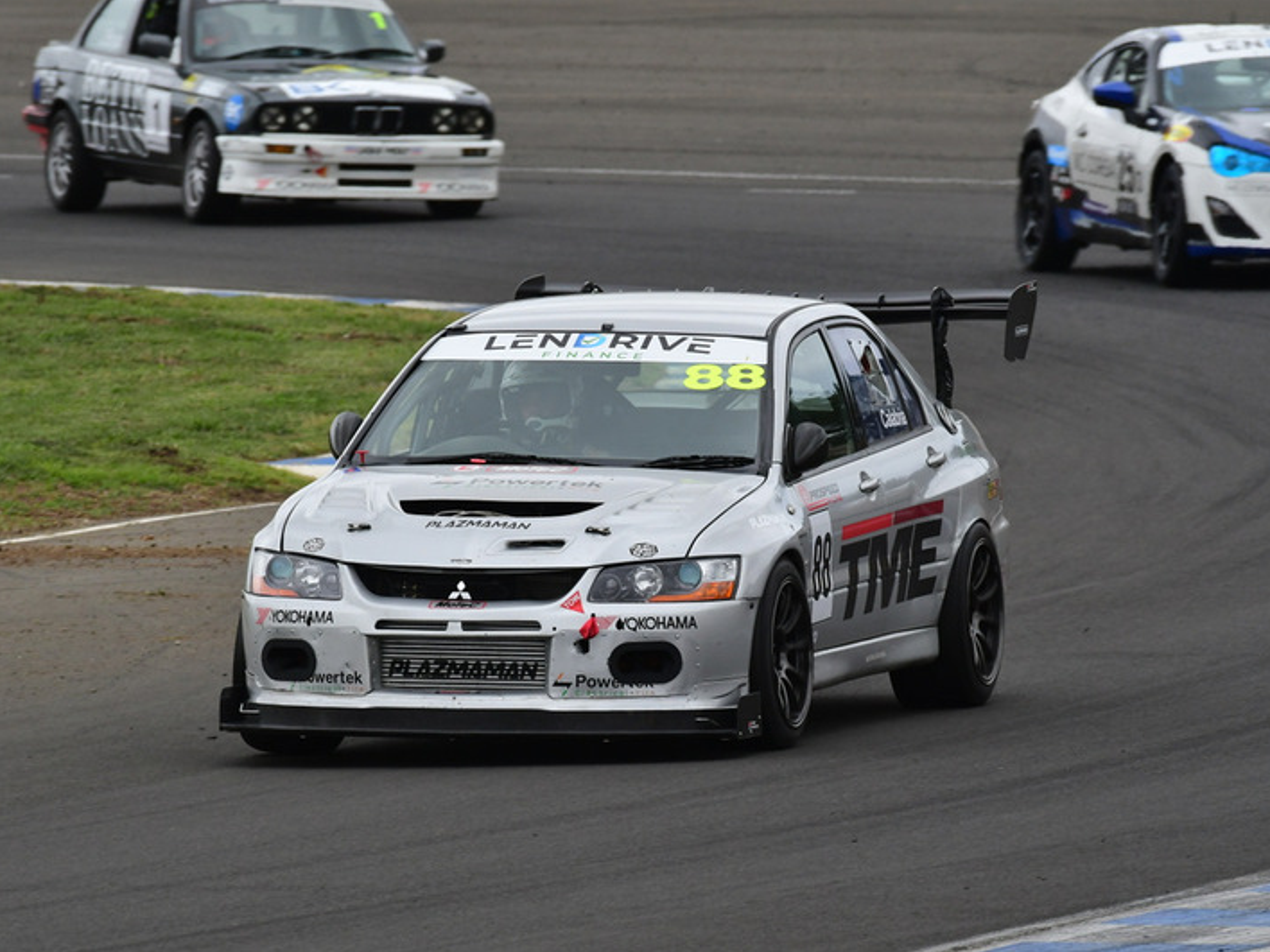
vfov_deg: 2.2
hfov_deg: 3.0
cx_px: 599
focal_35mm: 668
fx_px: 24508
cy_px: 477
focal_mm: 410
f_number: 11
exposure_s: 1/640
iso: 800
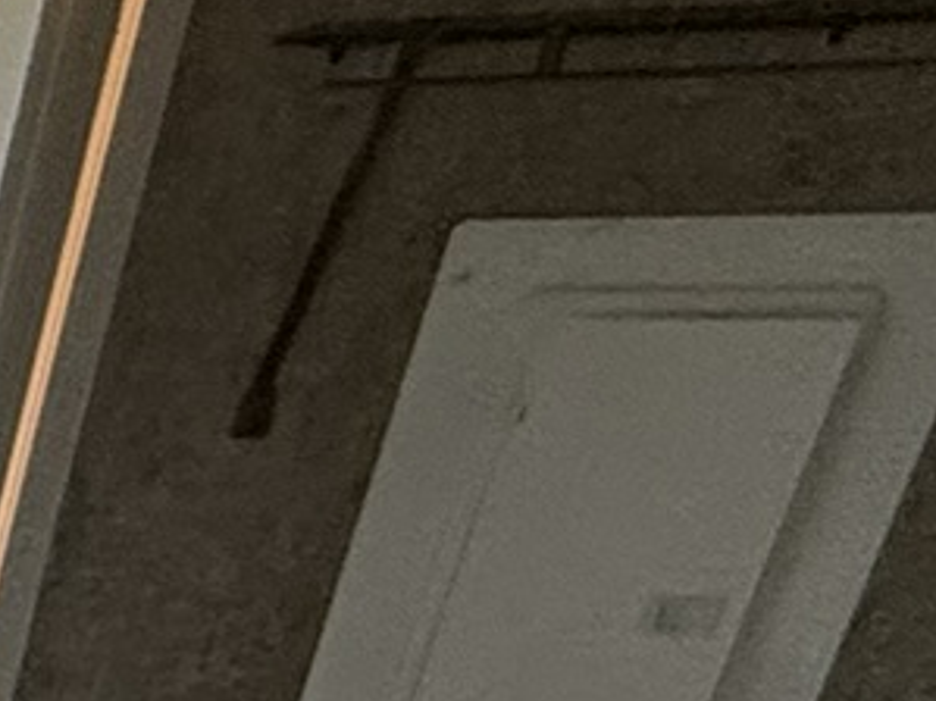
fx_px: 2595
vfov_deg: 12.3
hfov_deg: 13.0
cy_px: 1659
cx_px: -1537
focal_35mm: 96
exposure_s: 1/60
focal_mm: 2.22
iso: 400
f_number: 2.2
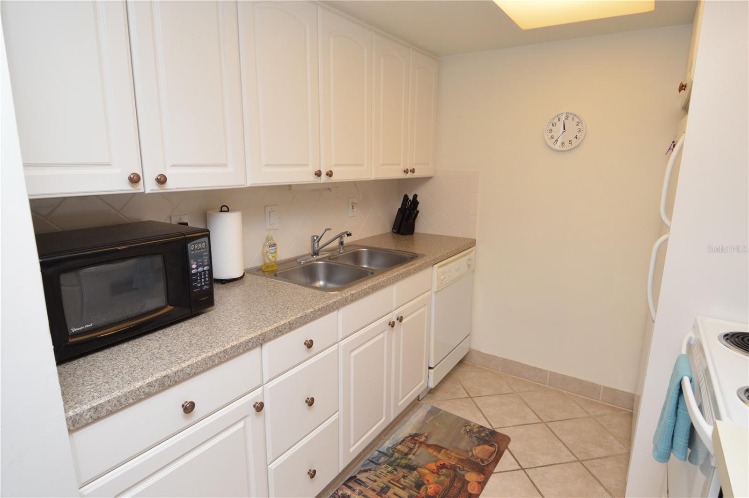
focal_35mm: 18
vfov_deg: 67.3
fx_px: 374
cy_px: 249
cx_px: 374
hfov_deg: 90.1
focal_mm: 12
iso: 400
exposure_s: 1/60
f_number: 4
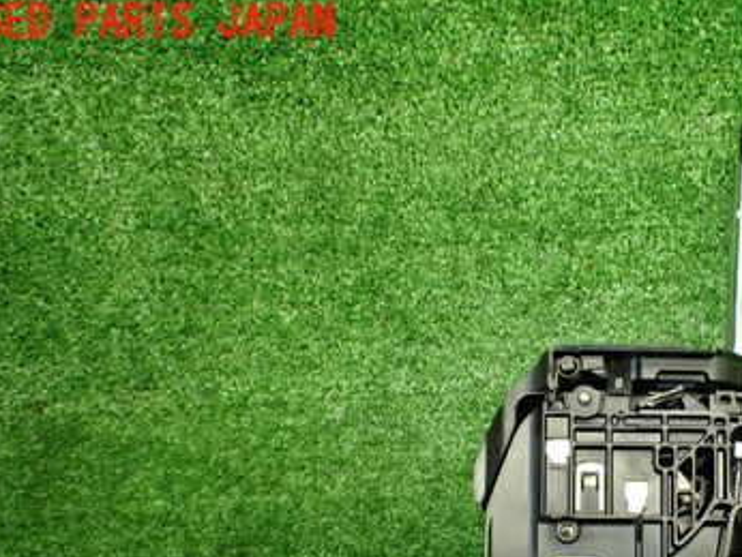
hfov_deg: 35.7
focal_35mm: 52
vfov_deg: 27.3
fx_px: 1115
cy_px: 478
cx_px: 588
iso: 640
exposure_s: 1/125
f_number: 2.3
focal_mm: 5.4
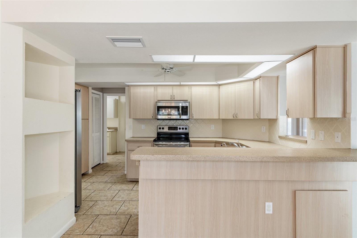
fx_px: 178
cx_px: 178
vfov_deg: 67.4
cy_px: 119
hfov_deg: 90.0
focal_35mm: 18
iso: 320
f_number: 8
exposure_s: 1/2.5
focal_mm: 12
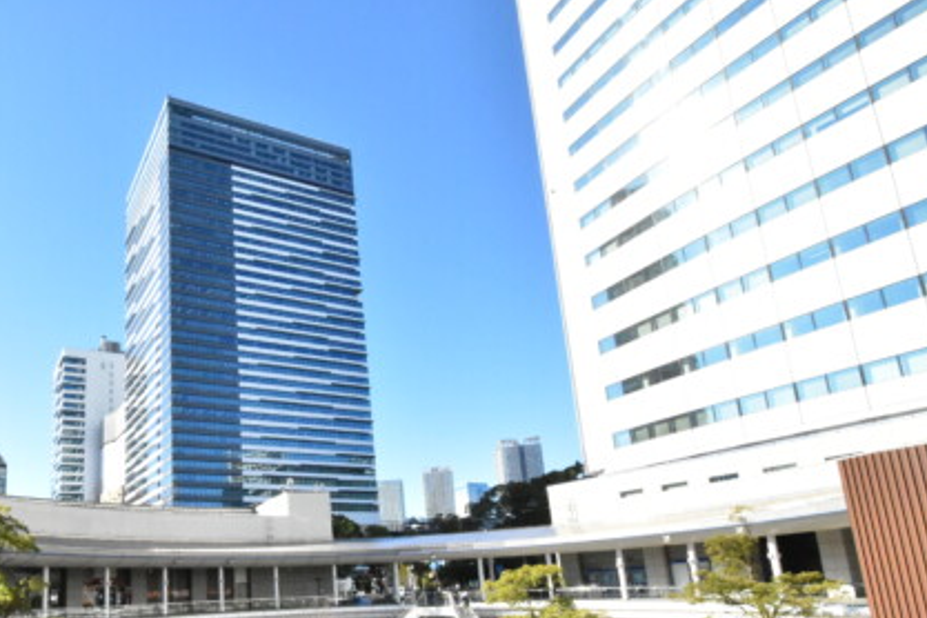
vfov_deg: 52.5
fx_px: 592
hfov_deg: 71.4
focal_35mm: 23
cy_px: 470
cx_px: 242
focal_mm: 10
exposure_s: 1/1250
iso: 6400
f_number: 18
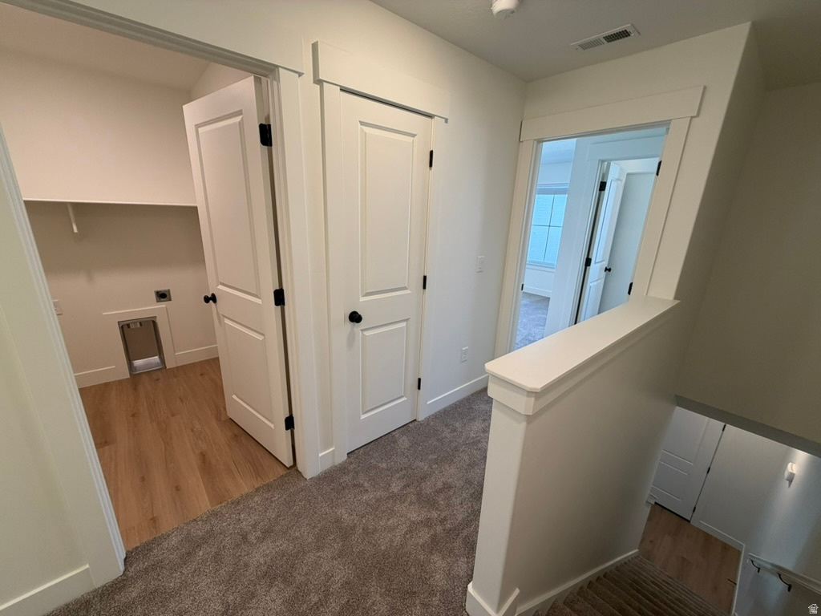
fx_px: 332
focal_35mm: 14
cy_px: 308
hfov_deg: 102.1
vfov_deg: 85.7
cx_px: 410
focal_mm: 2.22
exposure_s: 1/120
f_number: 2.2
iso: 160
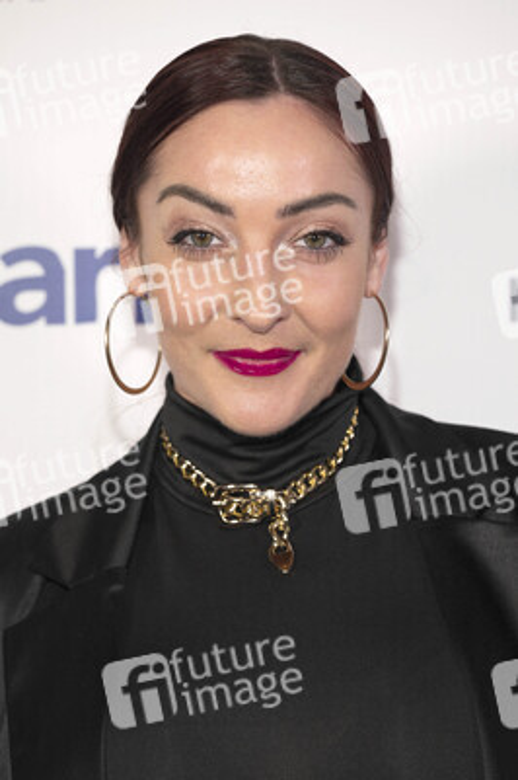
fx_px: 2594
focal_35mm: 120
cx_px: 259
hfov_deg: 11.4
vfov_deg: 17.1
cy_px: 390
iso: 800
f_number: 5
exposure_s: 1/200
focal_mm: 120
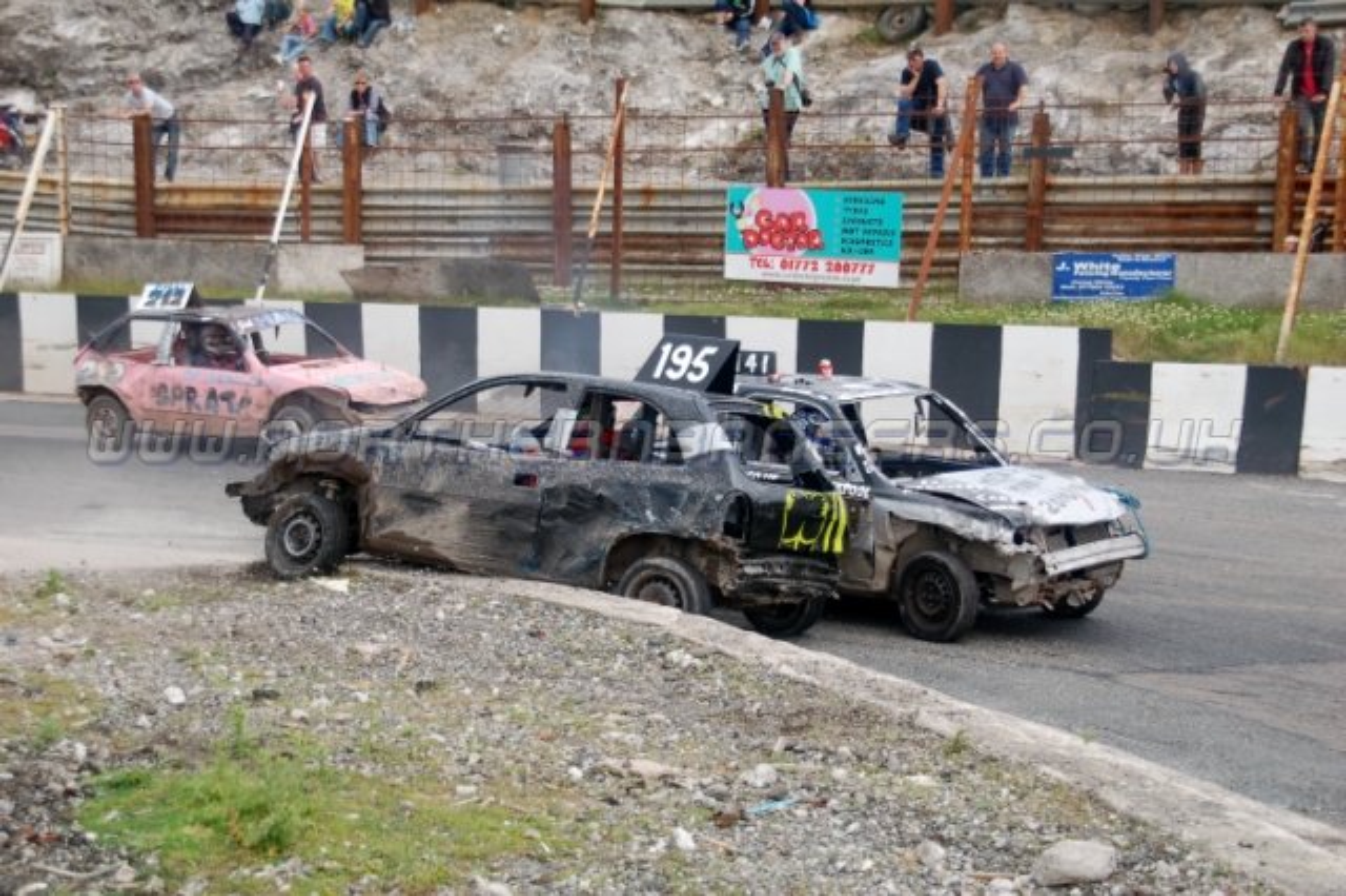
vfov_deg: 19.7
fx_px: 2578
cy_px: 448
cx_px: 673
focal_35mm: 69
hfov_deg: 29.3
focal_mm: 46
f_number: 5
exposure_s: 1/800
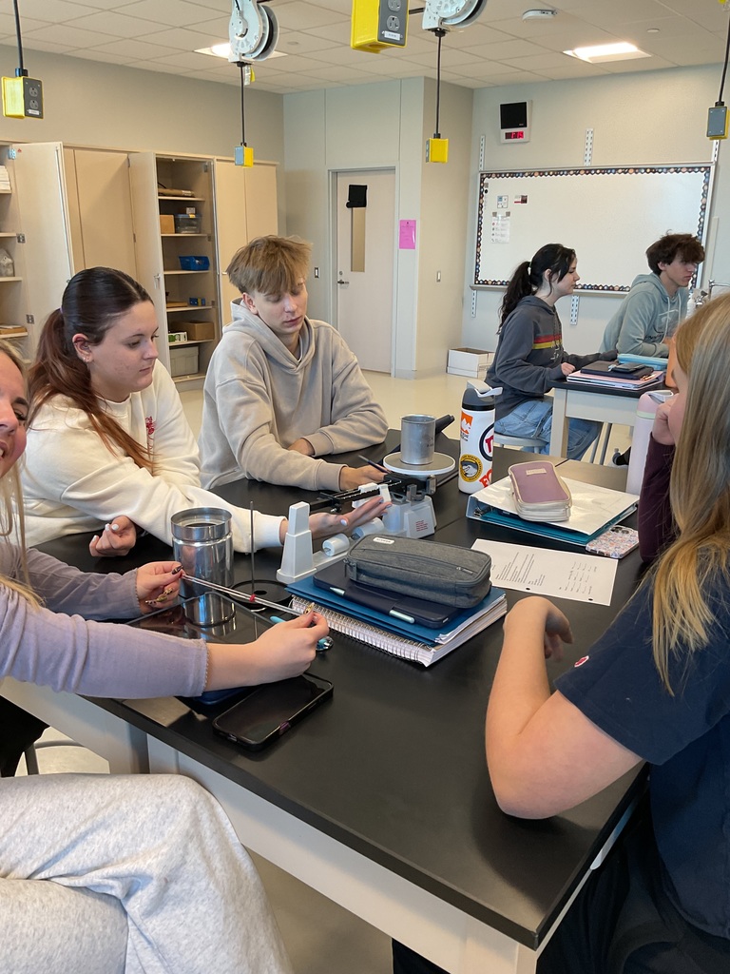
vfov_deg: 61.7
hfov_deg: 48.2
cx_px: 365
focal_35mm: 29
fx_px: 815
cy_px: 487
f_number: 1.8
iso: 50
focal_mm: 3
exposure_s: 1/60
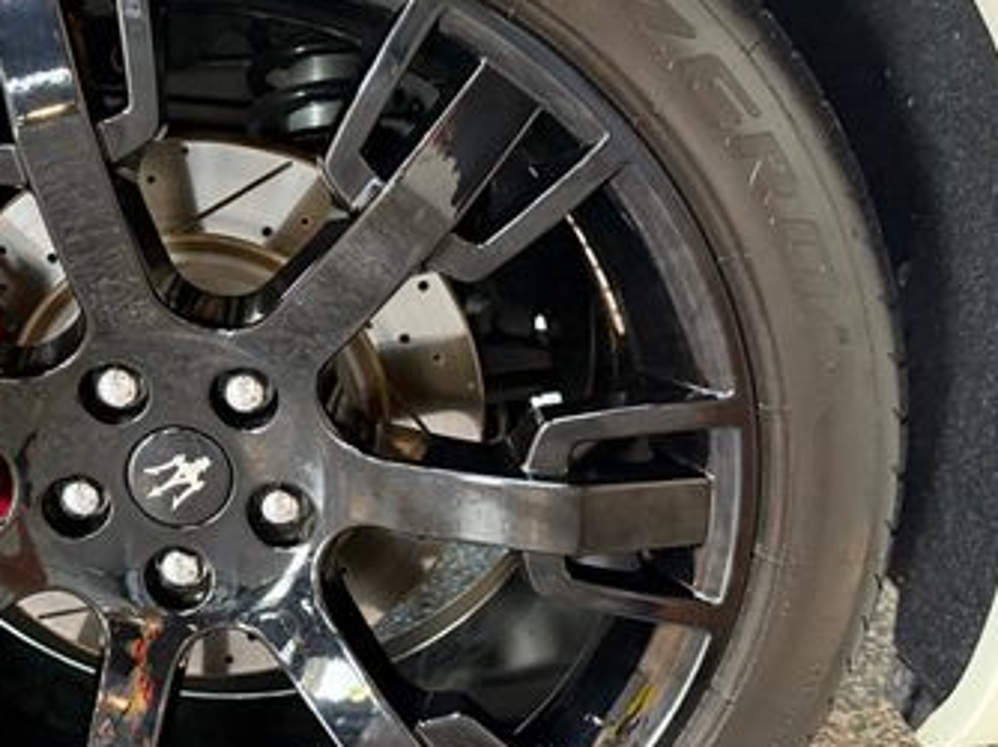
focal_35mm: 46
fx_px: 1325
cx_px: 170
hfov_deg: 39.3
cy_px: 400
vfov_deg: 31.5
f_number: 1.78
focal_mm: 6.76
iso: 640
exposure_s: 1/40
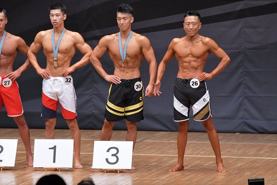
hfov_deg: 7.2
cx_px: 138
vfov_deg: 4.8
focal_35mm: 285
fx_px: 2192
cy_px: 92
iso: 6400
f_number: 5.6
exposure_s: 1/400
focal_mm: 190
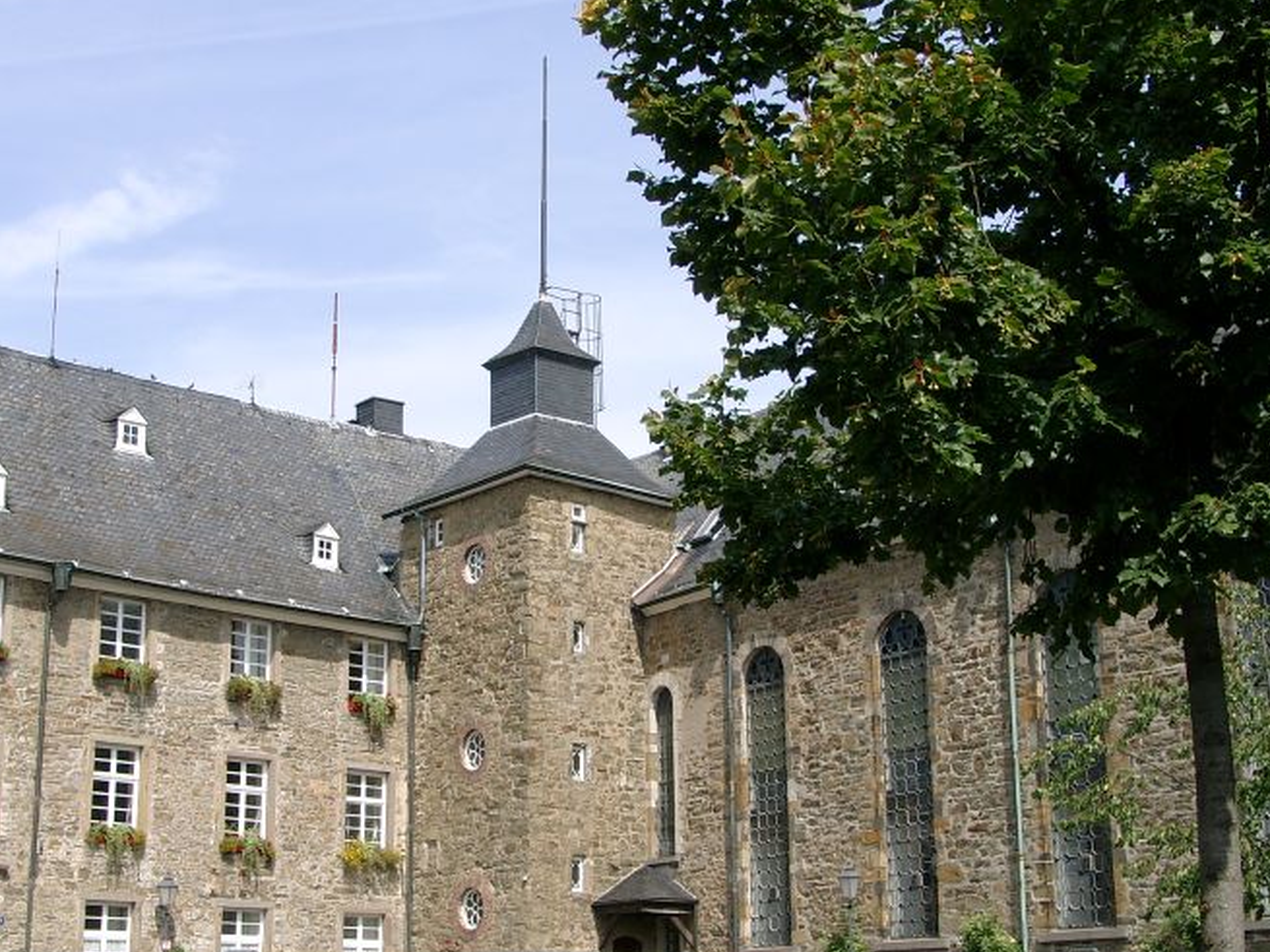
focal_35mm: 55
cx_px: 570
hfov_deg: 34.9
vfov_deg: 26.6
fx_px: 2017
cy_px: 471
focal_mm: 9.29
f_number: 4
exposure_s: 1/571
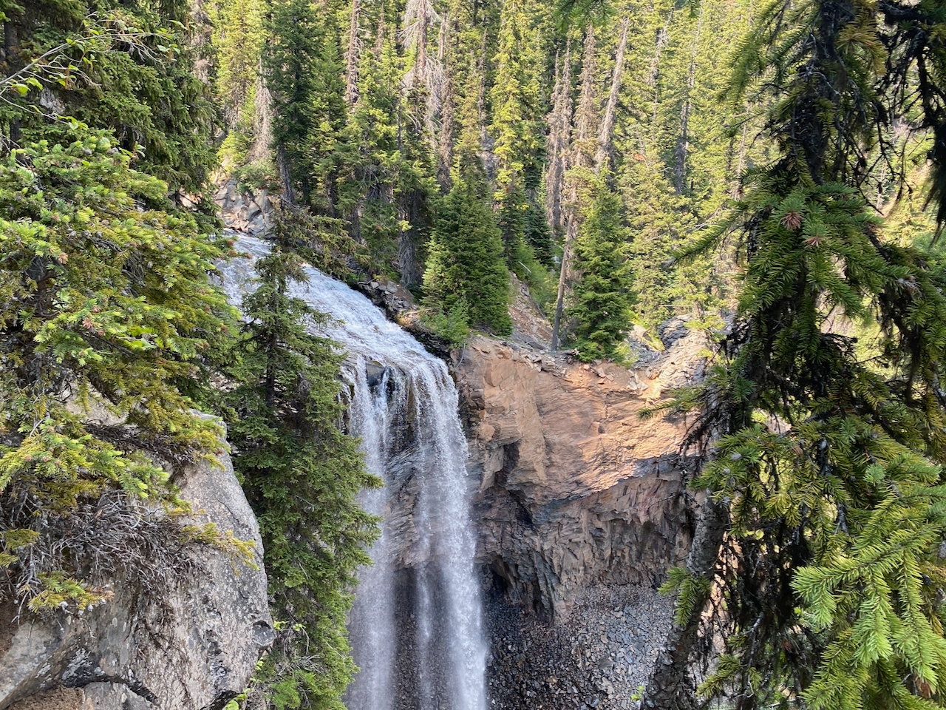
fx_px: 711
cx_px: 473
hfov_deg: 67.3
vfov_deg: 53.1
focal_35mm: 26
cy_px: 355
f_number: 1.8
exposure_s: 1/175
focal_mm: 4.25
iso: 32
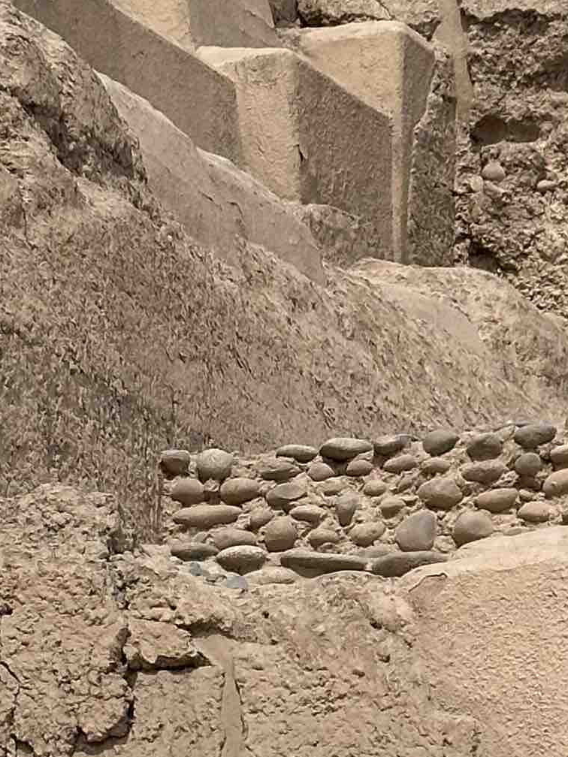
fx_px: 4201
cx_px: 197
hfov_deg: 7.7
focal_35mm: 192
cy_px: 456
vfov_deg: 10.3
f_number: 1.78
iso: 64
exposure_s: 1/5263
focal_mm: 6.86
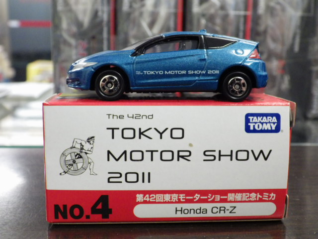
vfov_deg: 29.1
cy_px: 120
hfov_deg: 38.2
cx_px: 159
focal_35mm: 50
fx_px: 459
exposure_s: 1/30
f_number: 3.8
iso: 800
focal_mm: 9
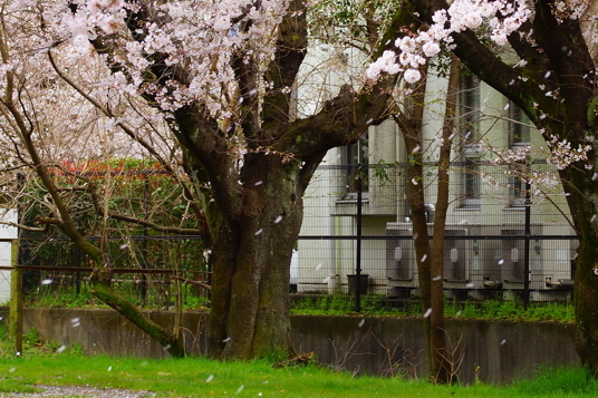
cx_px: 484
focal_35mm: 301
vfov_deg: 4.6
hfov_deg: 6.8
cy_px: 30
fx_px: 4997
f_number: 5
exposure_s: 1/100
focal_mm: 105
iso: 100
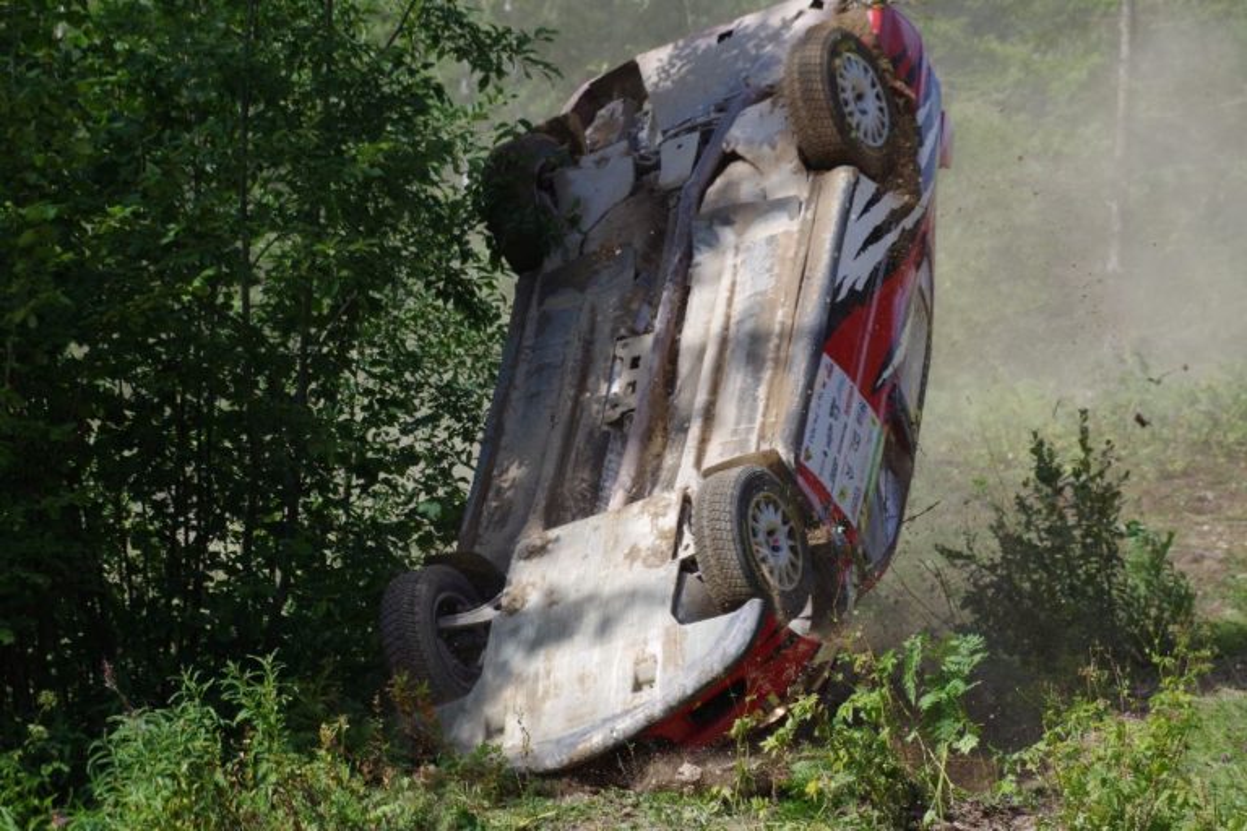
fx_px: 10391
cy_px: 416
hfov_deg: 6.9
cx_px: 624
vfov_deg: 4.6
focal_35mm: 300
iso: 400
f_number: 8
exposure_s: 1/500
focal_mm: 200
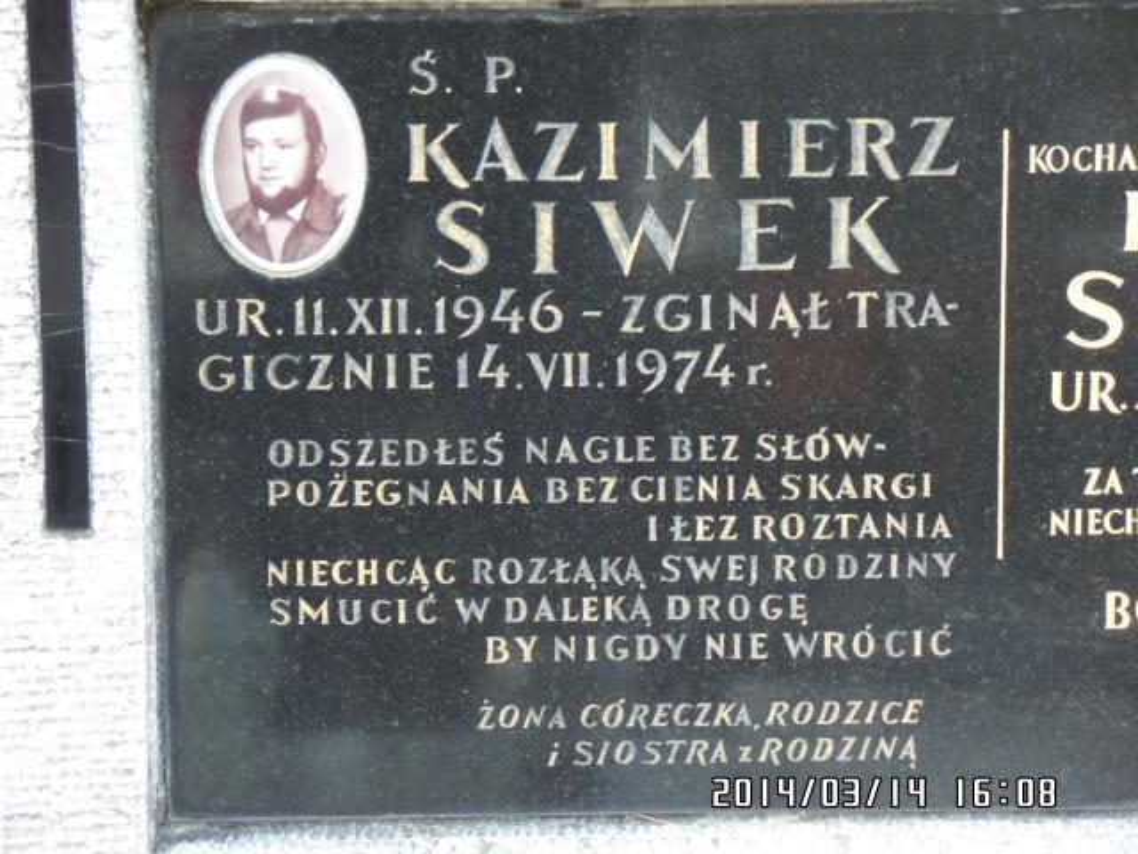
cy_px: 427
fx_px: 5687
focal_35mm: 173
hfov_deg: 11.4
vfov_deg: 8.6
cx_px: 569
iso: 640
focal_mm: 30.8
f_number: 4.5
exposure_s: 1/60
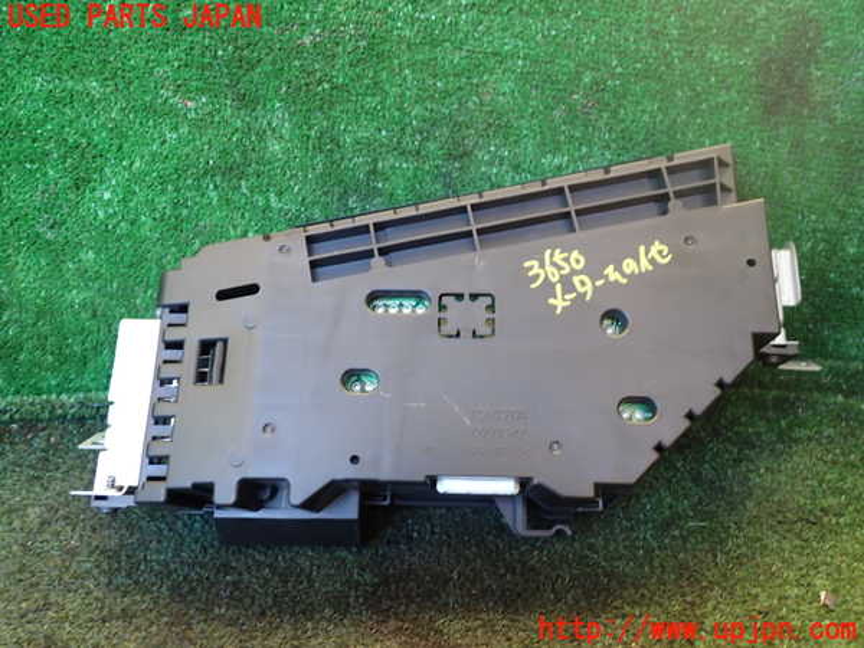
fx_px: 749
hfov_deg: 60.0
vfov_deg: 46.8
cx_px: 432
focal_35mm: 30
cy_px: 324
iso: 200
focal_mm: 5.4
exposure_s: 1/40
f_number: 2.3
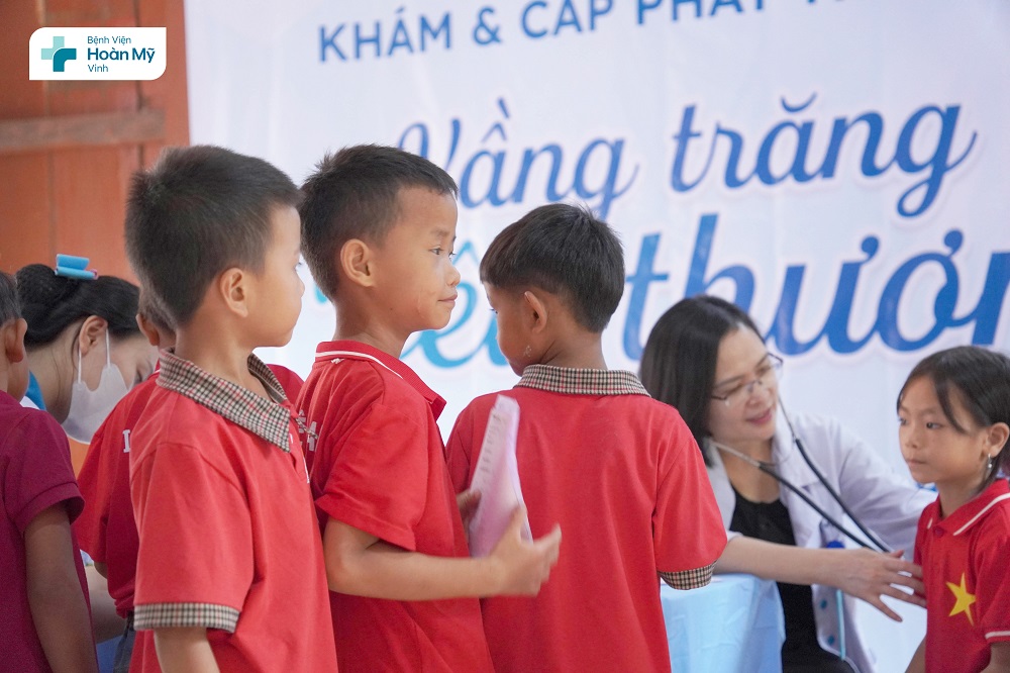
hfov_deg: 26.5
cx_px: 505
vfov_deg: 17.8
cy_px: 336
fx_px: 2145
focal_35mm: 76
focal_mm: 51
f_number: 2.8
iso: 2000
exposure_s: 1/125
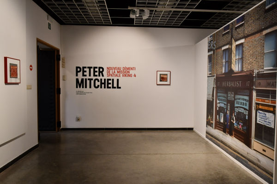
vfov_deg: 47.9
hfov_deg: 67.4
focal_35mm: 27
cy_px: 92
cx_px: 138
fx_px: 208
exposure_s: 1/50
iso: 800
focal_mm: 18
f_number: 7.1
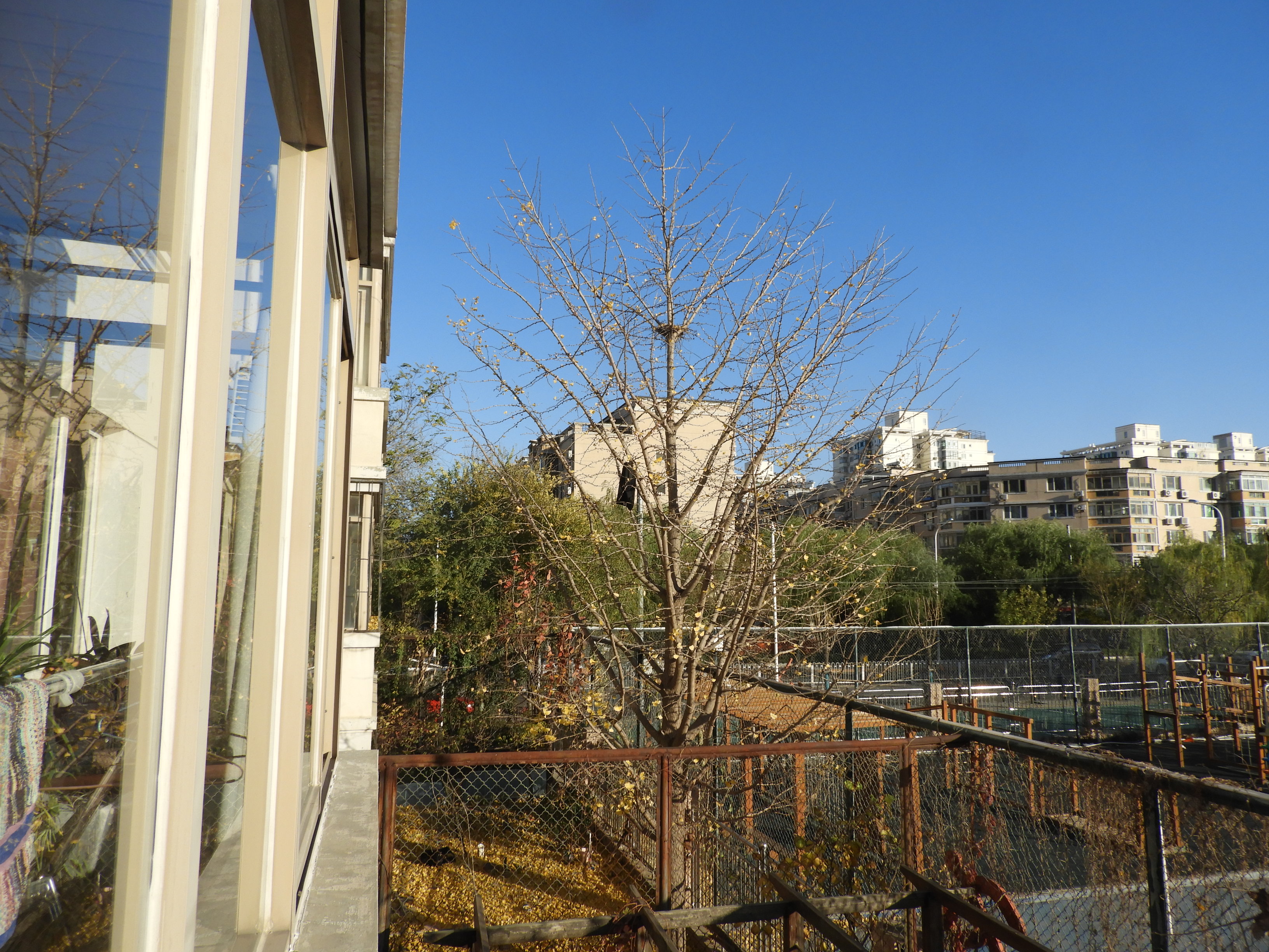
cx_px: 634
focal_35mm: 24
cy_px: 476
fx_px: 880
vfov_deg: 56.8
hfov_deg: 71.6
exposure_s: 1/1250
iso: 100
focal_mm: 4.3
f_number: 3.3
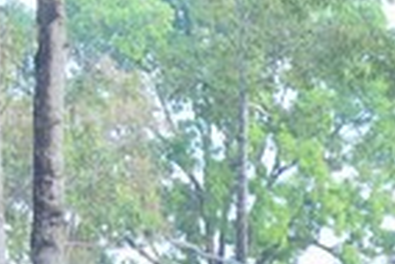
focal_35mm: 128
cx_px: 865
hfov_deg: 13.1
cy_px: 584
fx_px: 1406
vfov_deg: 9.7
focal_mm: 28
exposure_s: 1/125
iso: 250
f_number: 5
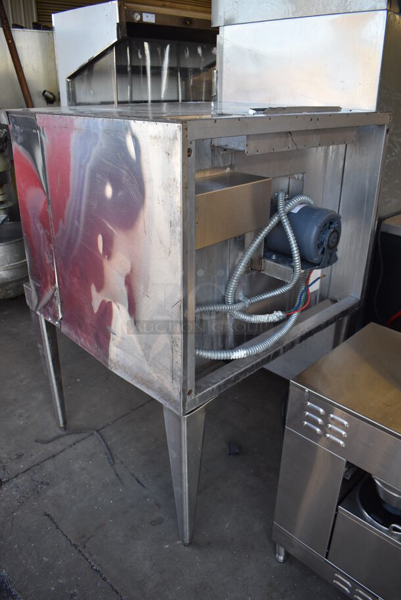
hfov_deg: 48.0
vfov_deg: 67.3
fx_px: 450
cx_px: 200
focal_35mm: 27
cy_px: 300
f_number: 4.5
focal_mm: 18
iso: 400
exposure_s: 1/250
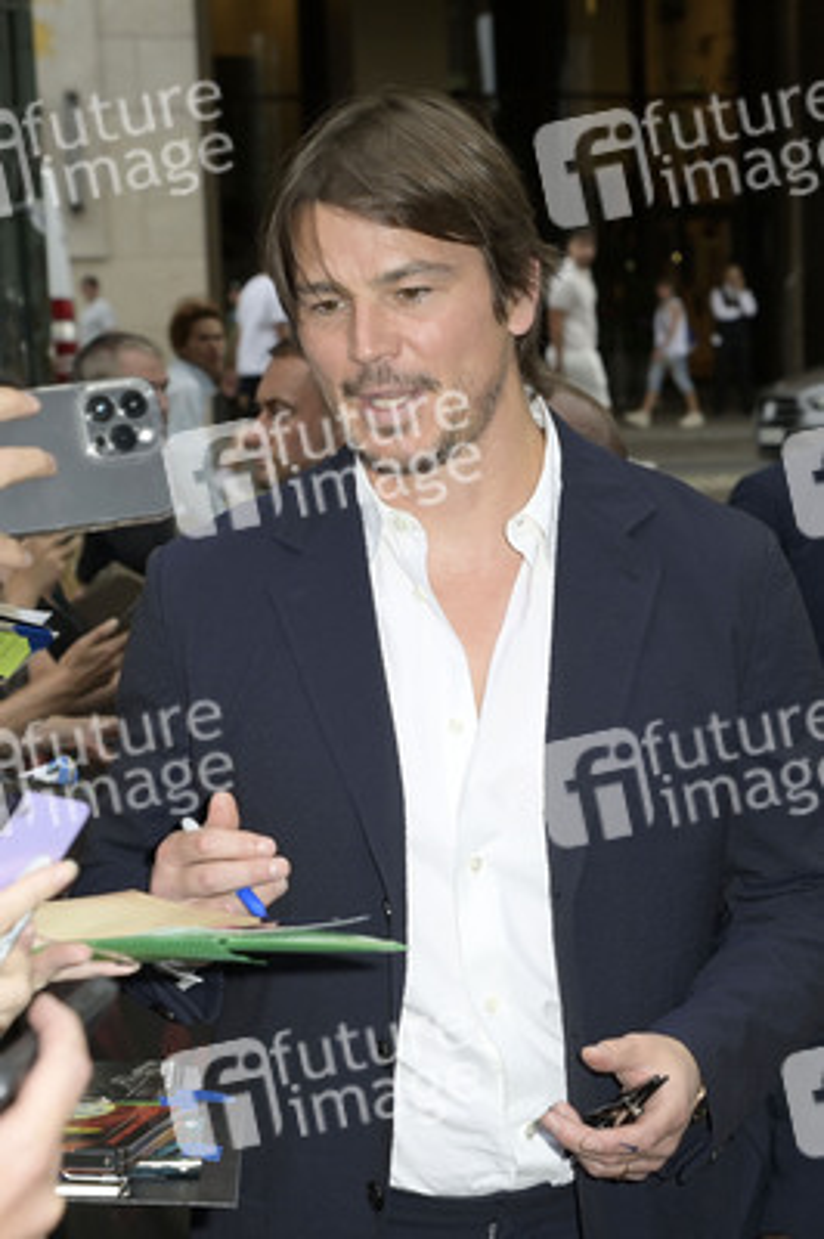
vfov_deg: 24.8
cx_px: 412
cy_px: 620
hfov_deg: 16.6
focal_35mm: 82
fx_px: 2820
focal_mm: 82
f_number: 7.1
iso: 400
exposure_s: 1/250
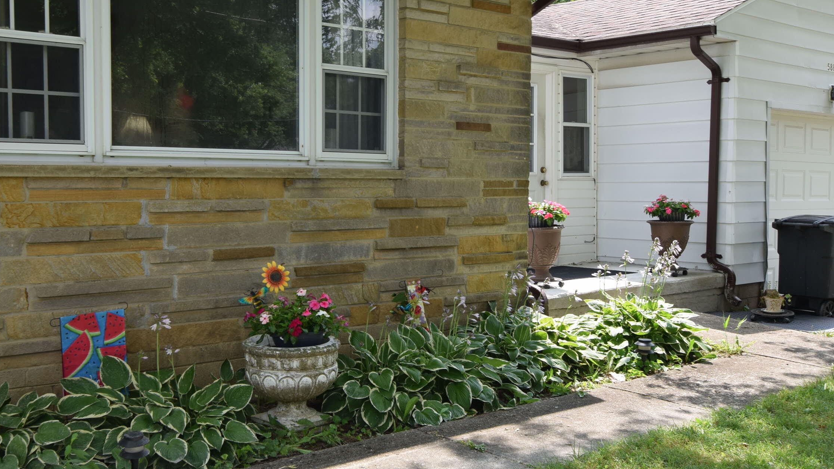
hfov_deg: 48.0
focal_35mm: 42
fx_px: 929
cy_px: 235
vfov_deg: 28.3
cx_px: 320
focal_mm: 20
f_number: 8
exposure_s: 1/250
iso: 400
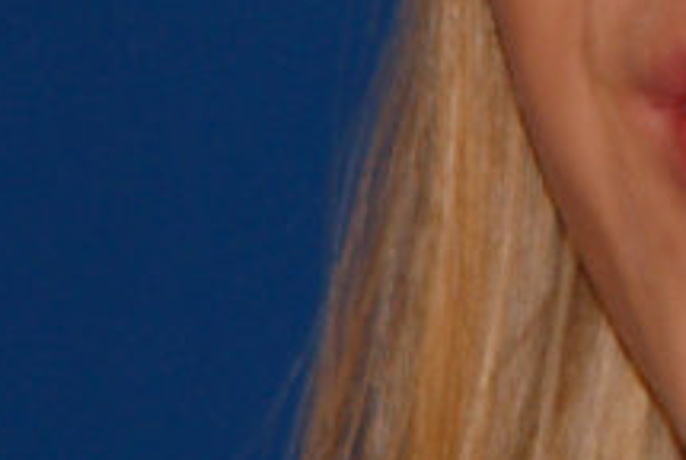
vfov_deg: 0.9
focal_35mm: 1514
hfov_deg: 1.4
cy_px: -206
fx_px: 28889
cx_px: 1155
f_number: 6.3
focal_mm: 170
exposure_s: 1/60
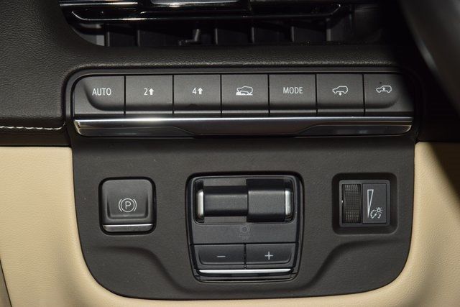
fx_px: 1342
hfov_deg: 19.5
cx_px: 230
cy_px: 154
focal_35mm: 105
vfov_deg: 13.0
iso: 100
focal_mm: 70
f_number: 8
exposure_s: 1/125
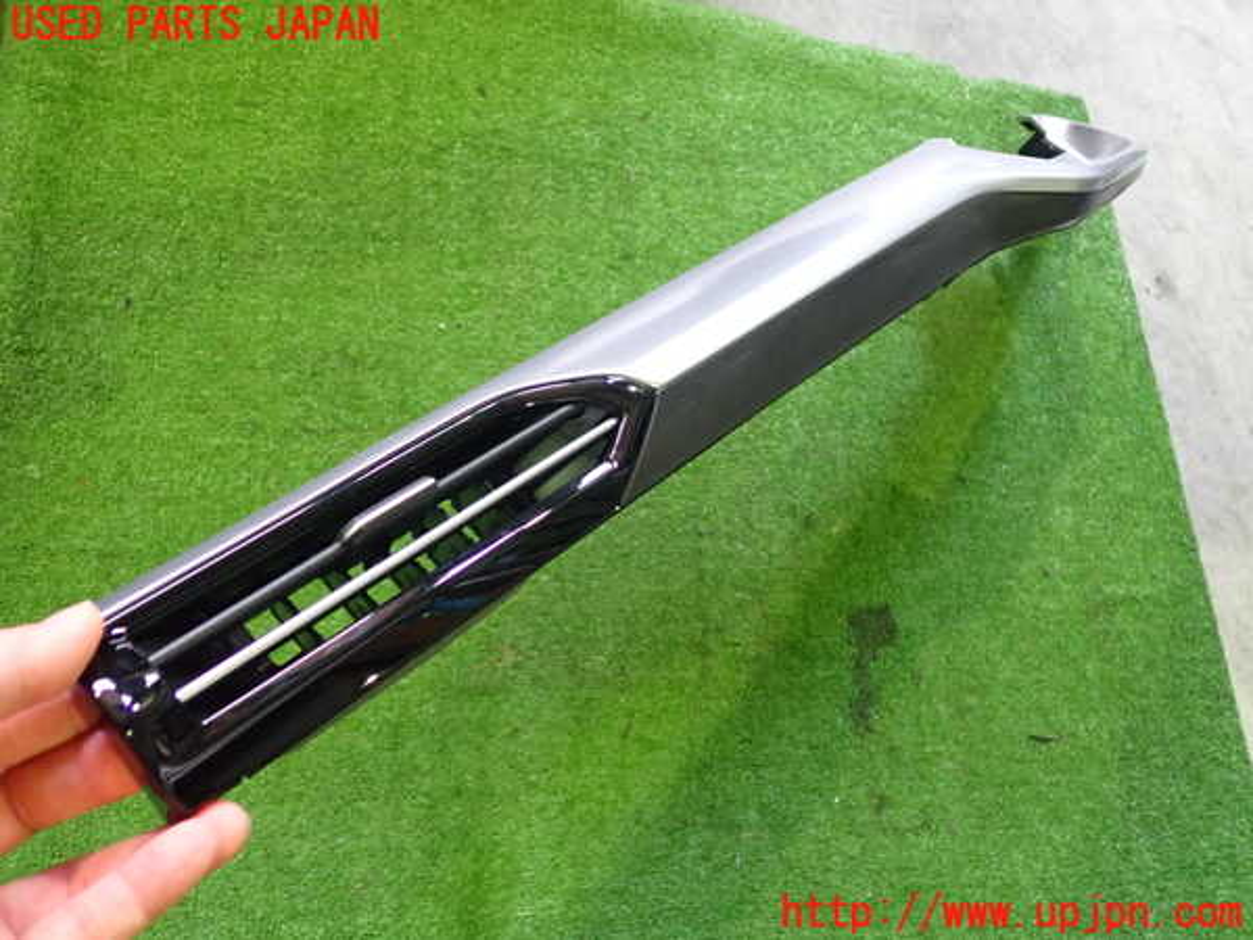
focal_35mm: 30
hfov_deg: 60.0
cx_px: 626
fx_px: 1086
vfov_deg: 46.8
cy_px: 470
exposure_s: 1/30
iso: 500
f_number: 2.3
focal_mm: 5.4
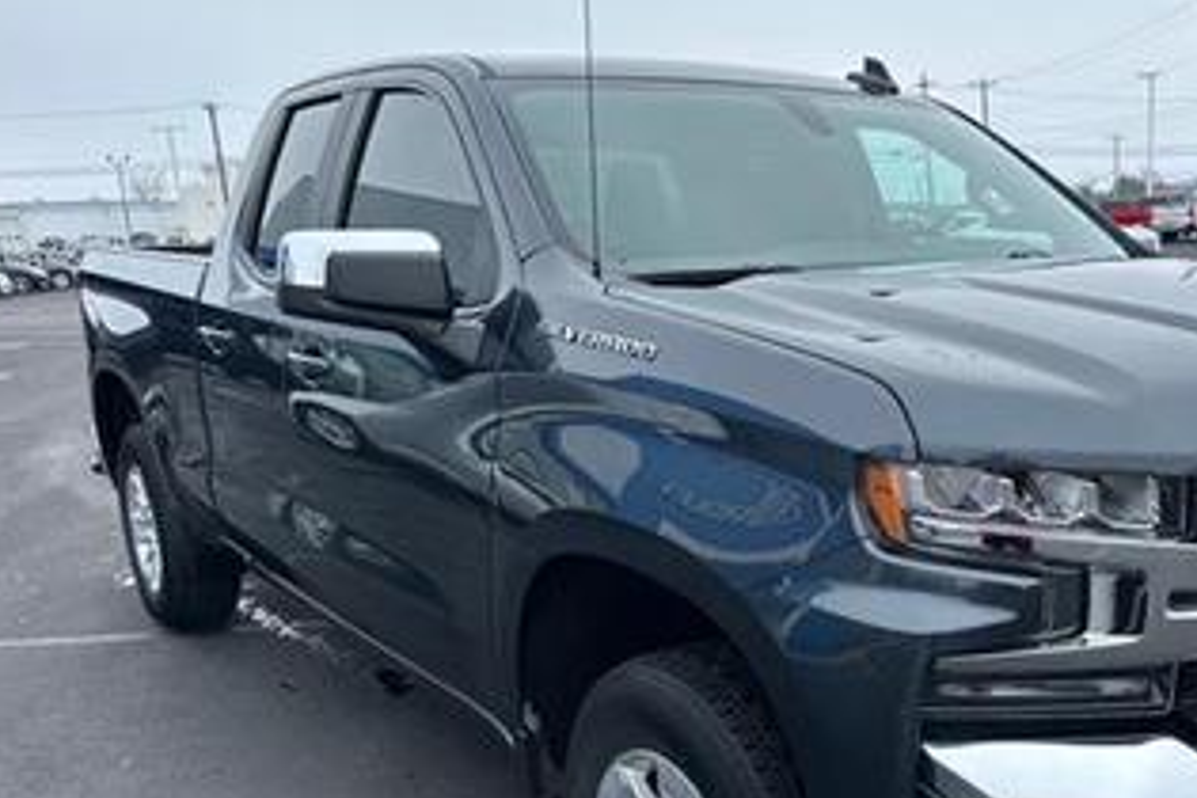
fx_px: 1330
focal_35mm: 40
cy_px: 555
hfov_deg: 46.5
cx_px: 916
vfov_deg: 33.0
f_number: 1.78
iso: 80
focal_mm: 6.86
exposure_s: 1/1495
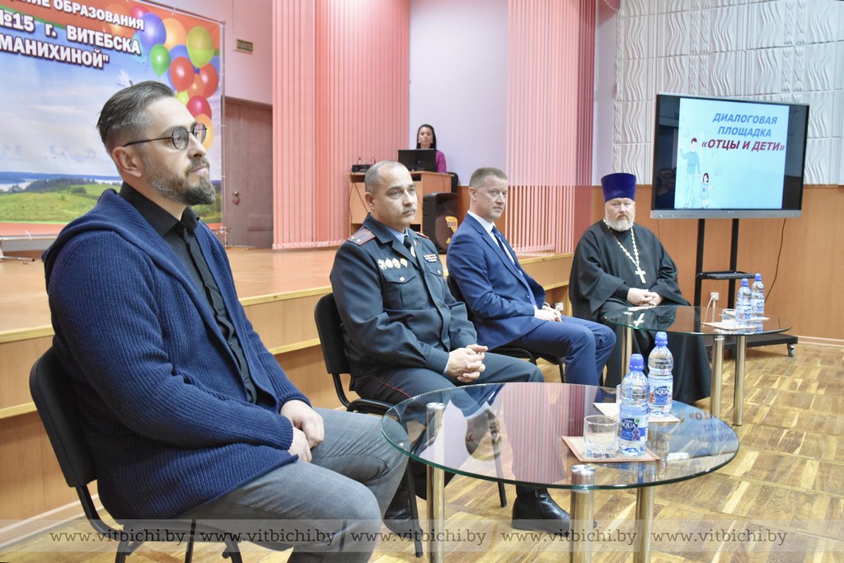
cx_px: 422
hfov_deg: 61.9
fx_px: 703
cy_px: 282
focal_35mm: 30
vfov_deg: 43.6
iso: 3600
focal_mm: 20
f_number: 5
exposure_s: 1/60
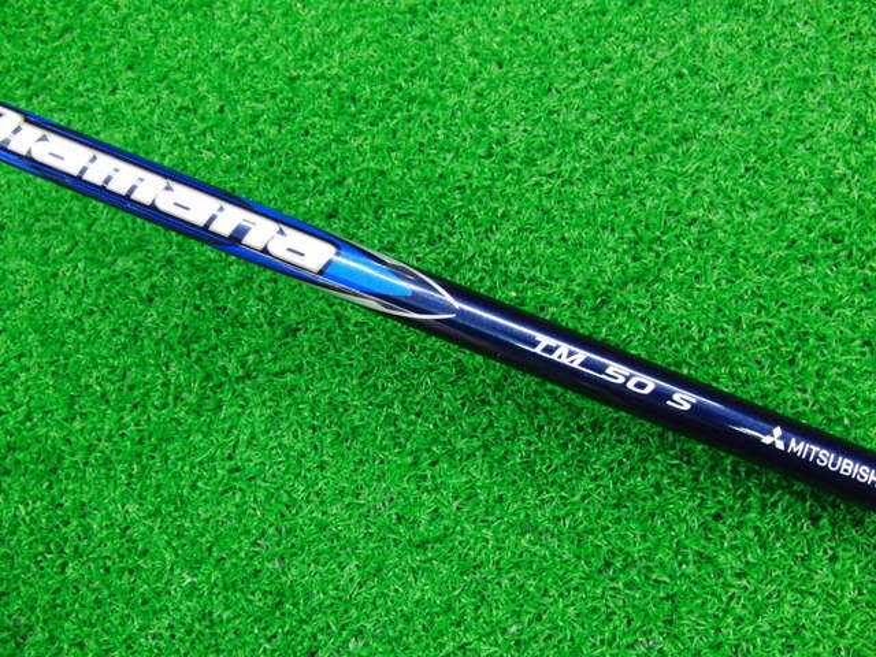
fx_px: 936
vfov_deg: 38.7
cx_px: 438
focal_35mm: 37
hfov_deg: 50.1
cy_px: 328
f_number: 3.6
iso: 400
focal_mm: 6.42
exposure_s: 1/20
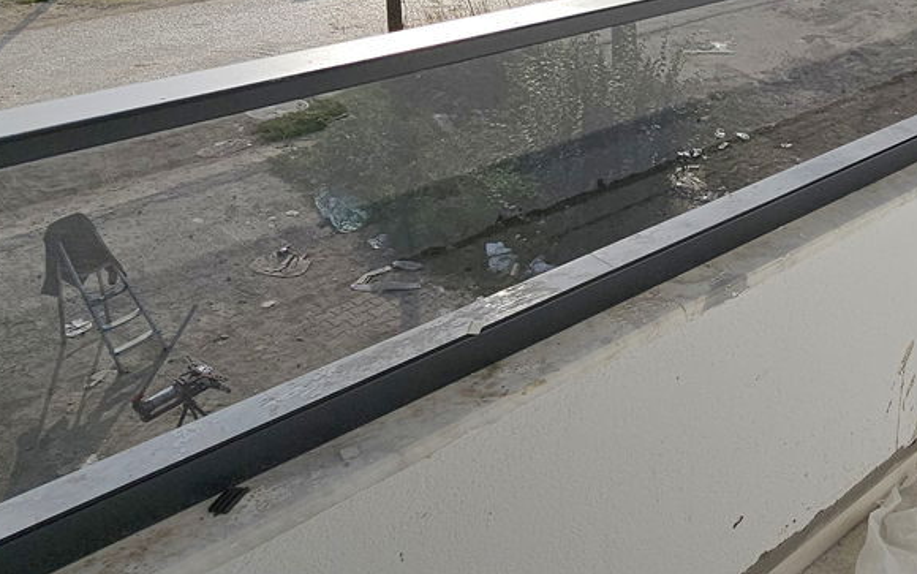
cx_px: 889
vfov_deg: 33.3
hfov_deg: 44.8
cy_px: 196
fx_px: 950
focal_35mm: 38
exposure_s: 1/10000
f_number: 2.2
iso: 50
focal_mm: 2.2
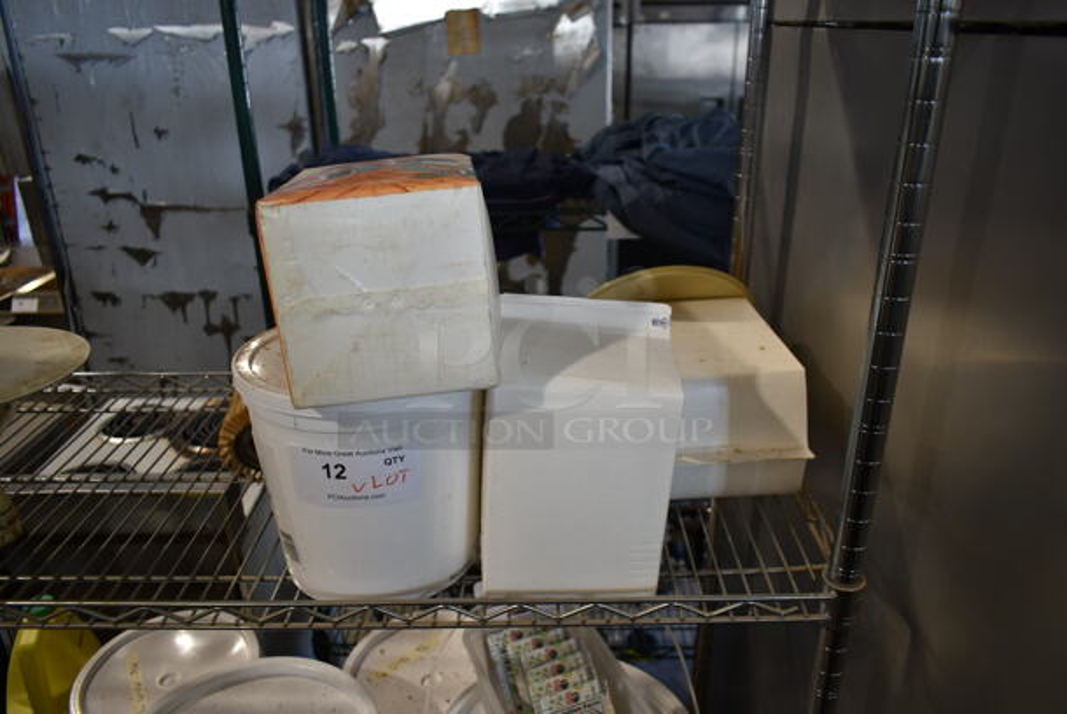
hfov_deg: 67.3
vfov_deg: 48.0
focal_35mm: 27
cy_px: 357
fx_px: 801
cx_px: 534
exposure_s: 1/30
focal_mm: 18
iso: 220
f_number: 3.5
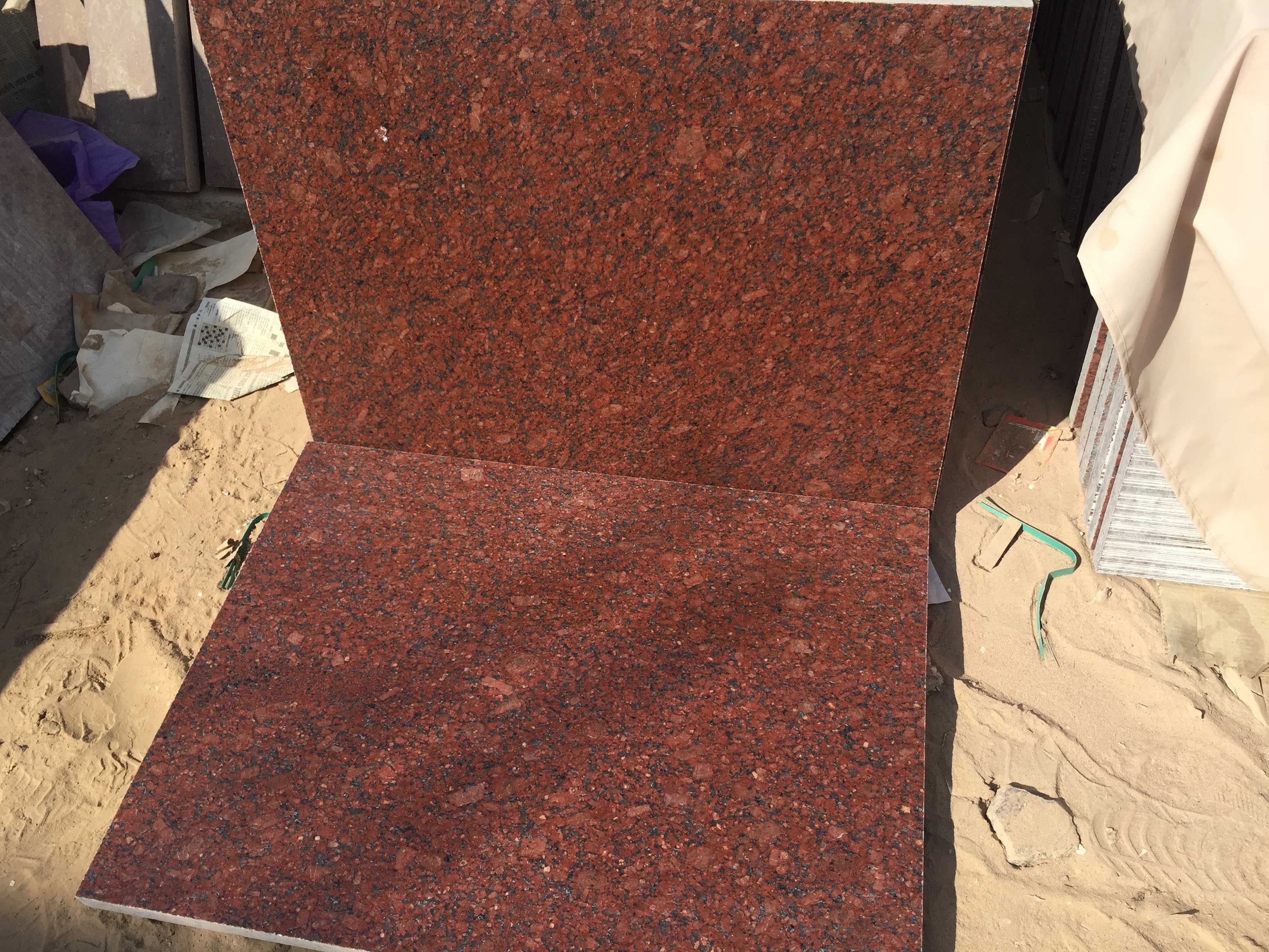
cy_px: 476
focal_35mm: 29
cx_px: 634
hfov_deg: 61.7
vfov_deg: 48.2
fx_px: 1063
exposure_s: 1/1522
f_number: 2.2
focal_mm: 4.15
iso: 32
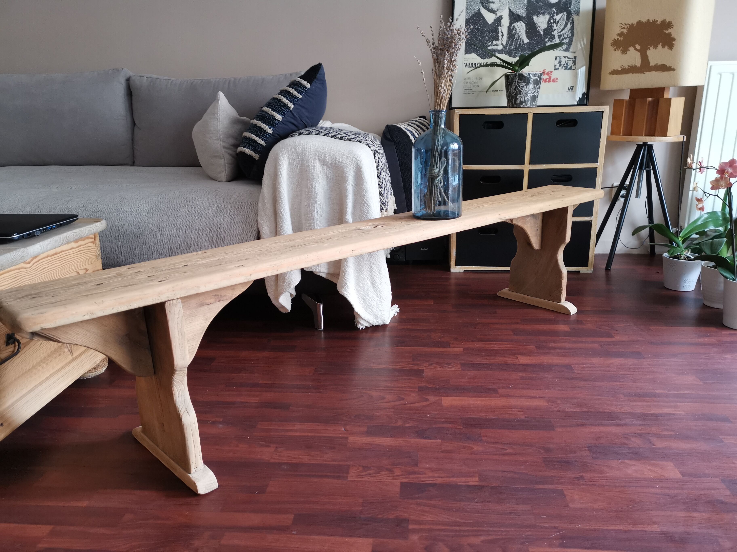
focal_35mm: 27
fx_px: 575
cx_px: 368
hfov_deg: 65.3
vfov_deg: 51.4
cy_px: 276
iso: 250
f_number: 1.8
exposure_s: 1/50
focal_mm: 5.58
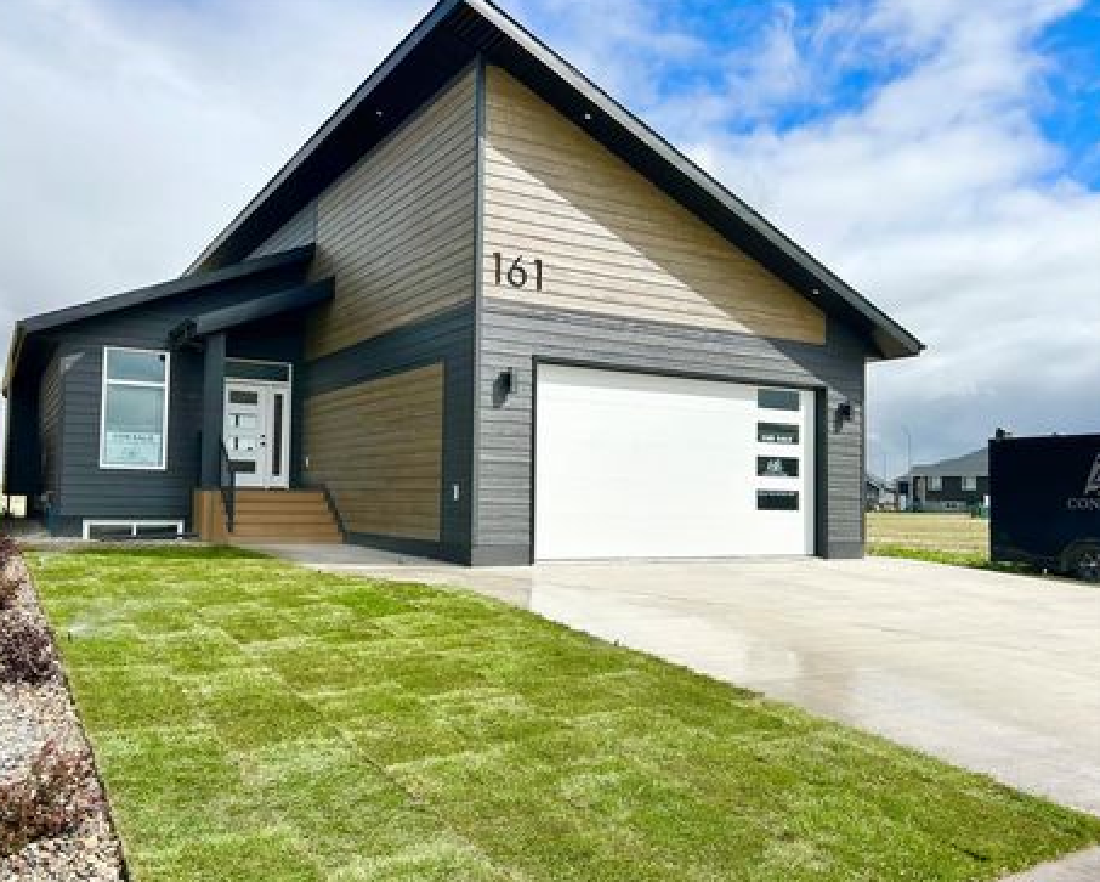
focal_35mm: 28
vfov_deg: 51.6
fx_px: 912
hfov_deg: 62.1
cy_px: 443
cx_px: 498
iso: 50
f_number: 1.5
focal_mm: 5.7
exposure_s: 1/6579
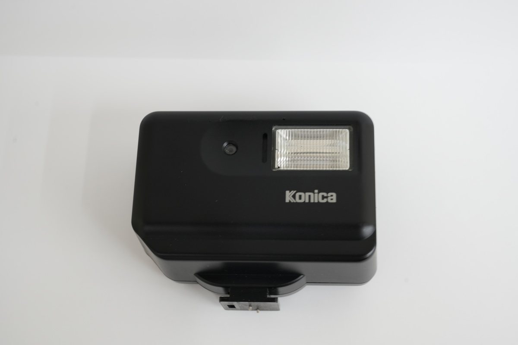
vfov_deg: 25.5
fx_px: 763
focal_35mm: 53
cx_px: 259
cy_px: 172
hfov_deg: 37.5
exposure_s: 1/6
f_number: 9
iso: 250
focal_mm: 53
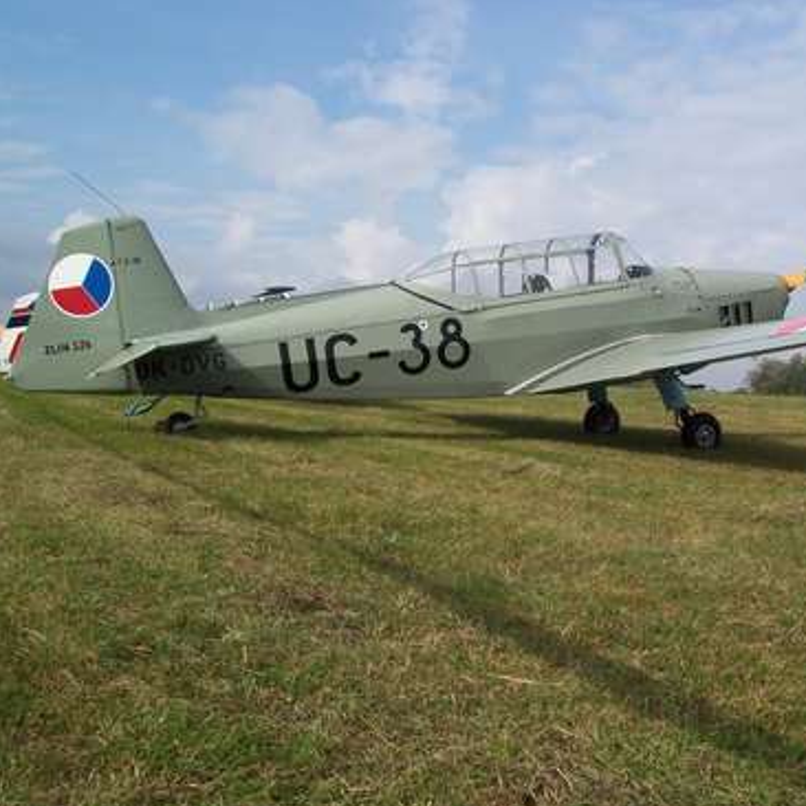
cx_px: 509
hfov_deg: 40.6
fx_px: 1080
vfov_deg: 40.9
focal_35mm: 41
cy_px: 406
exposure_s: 1/500
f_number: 5.6
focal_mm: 5.6
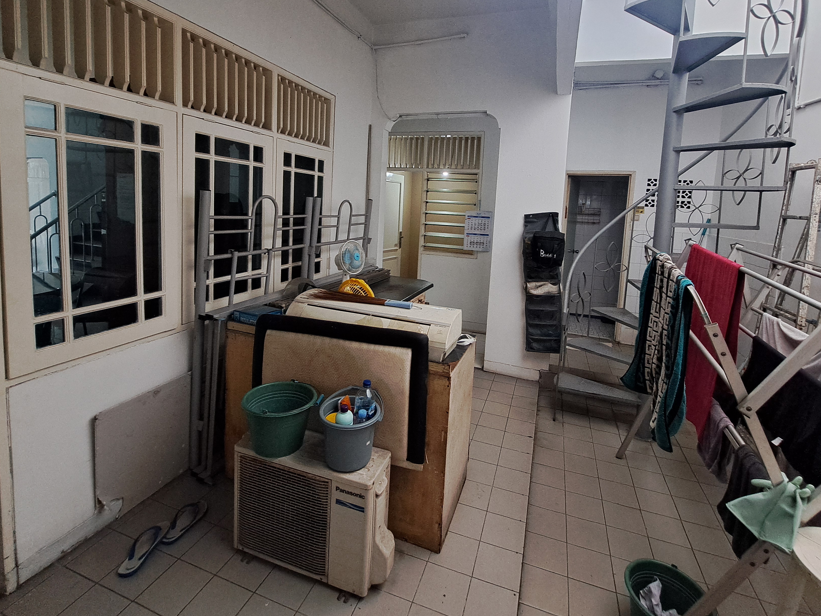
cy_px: 240
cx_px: 426
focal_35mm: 16
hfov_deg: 94.4
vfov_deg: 77.0
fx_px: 380
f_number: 2.2
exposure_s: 1/50
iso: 160
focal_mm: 1.74
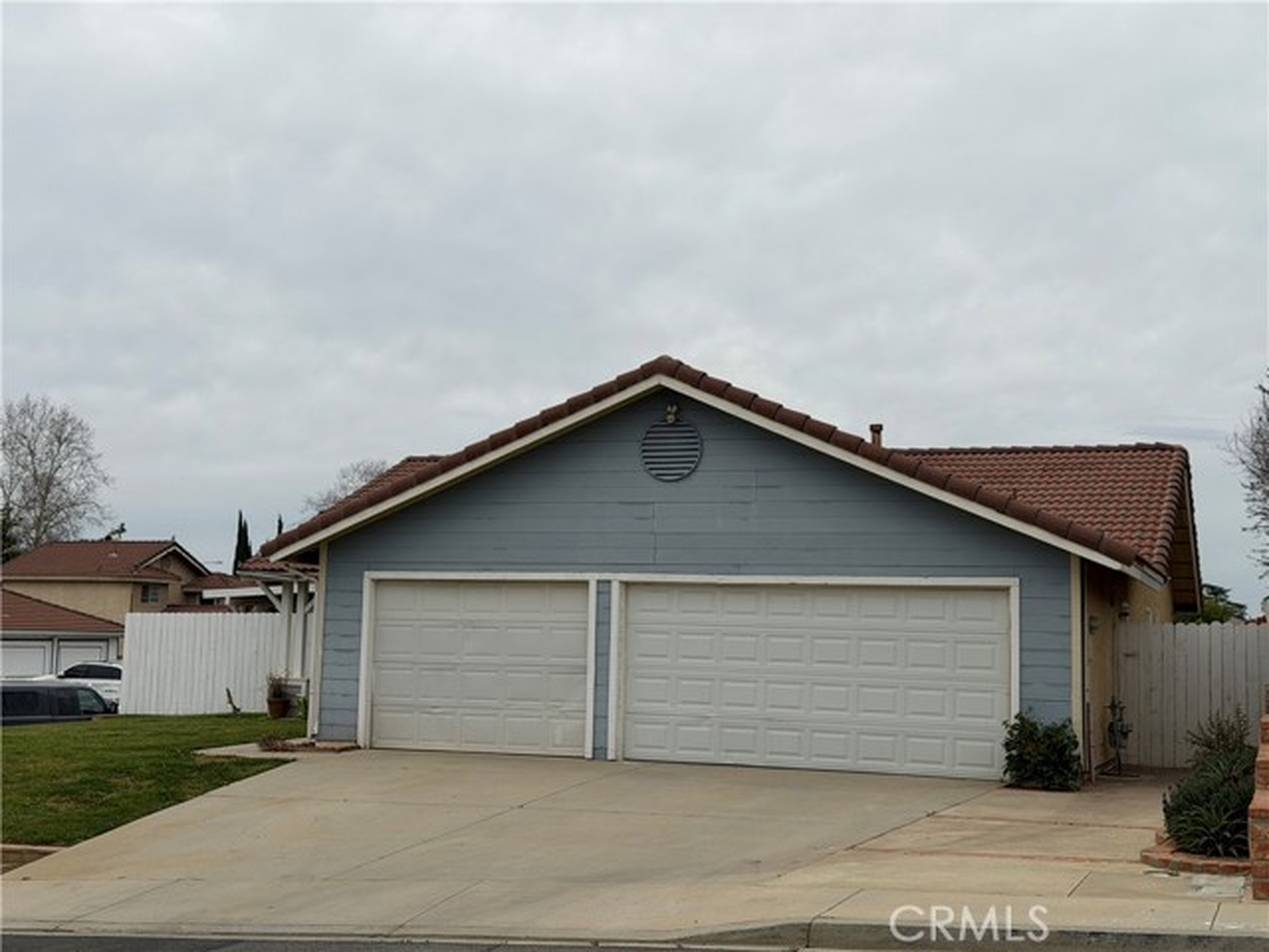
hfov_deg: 39.7
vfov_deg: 30.3
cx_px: 634
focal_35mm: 48
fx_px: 1760
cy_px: 476
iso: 64
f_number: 1.78
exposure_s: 1/7143
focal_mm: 6.76
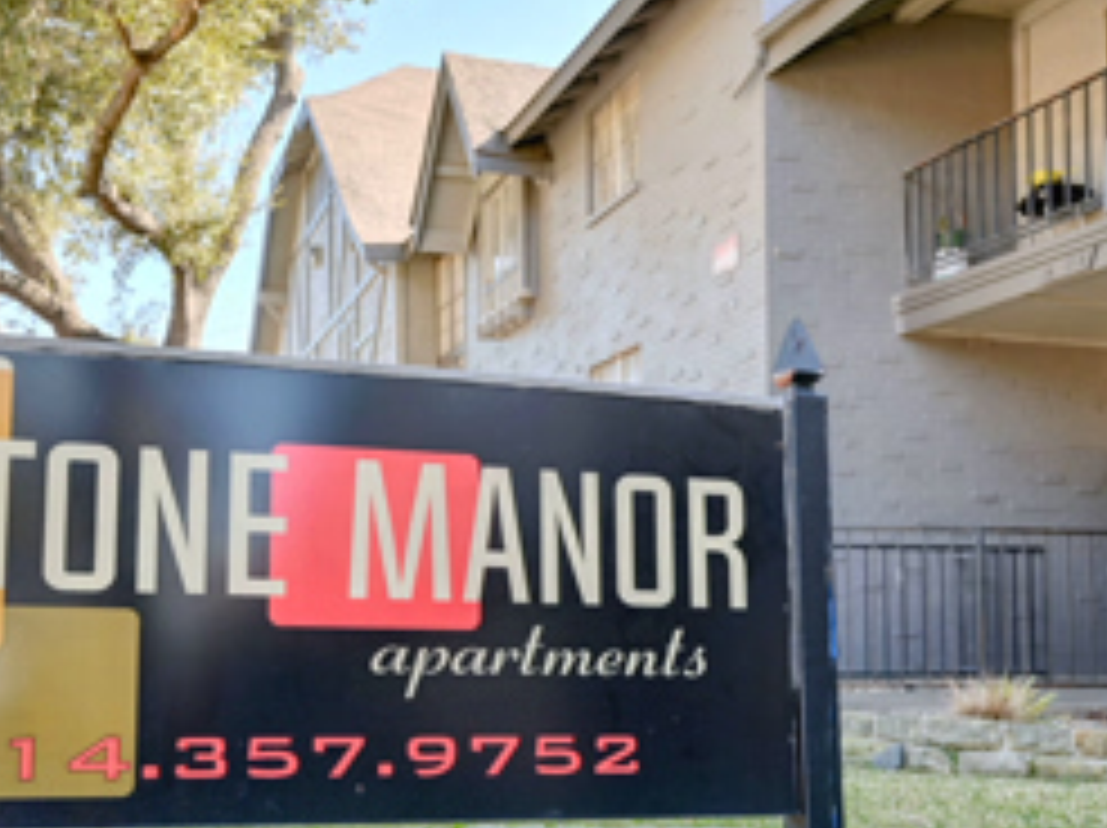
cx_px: 392
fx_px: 1210
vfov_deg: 37.4
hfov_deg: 48.5
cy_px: 549
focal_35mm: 38
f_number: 4
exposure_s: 1/160
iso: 125
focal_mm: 21.5
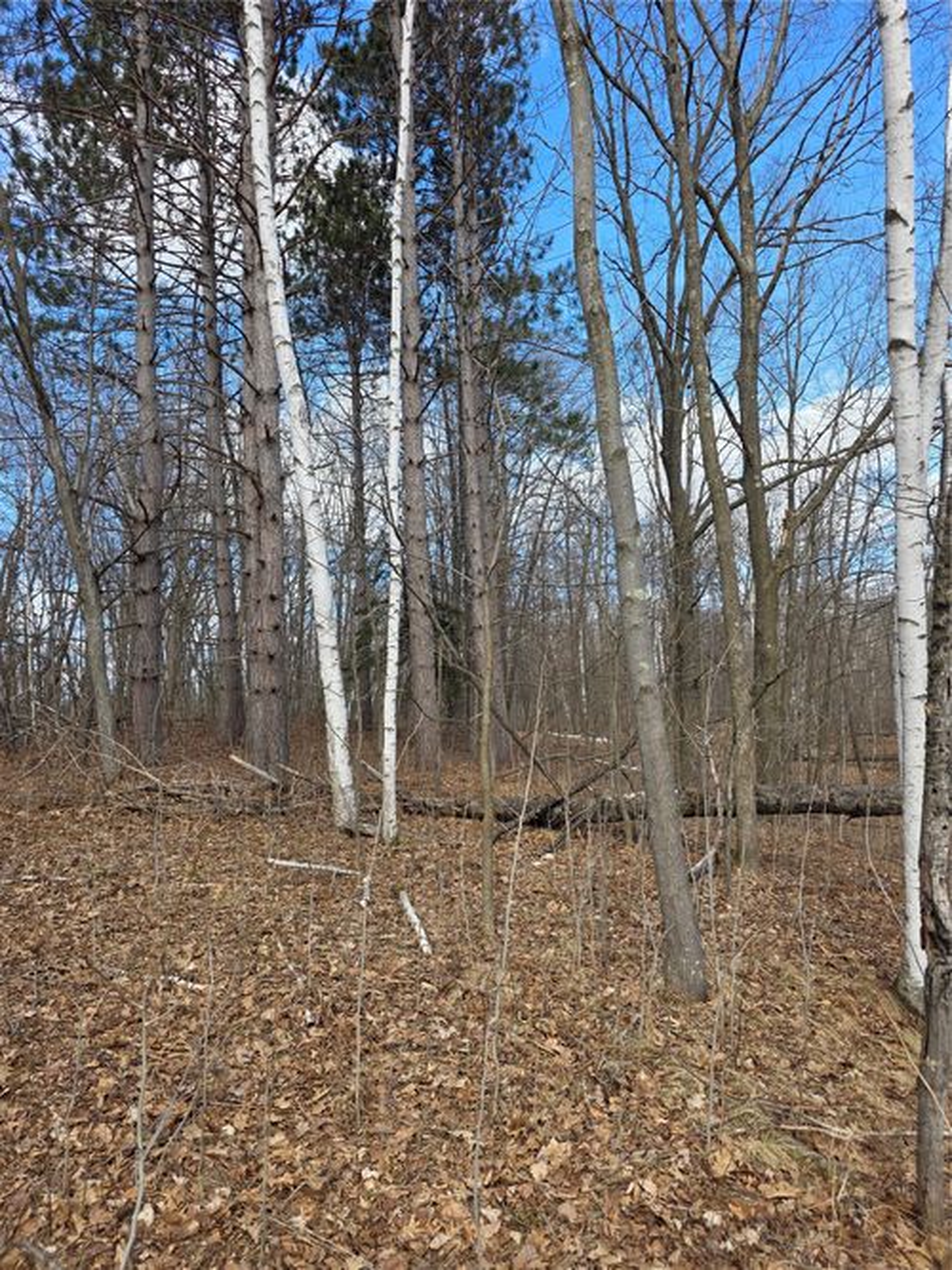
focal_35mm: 23
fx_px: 844
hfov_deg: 58.9
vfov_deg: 73.9
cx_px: 476
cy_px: 635
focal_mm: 6.3
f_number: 1.7
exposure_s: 1/1449
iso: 80
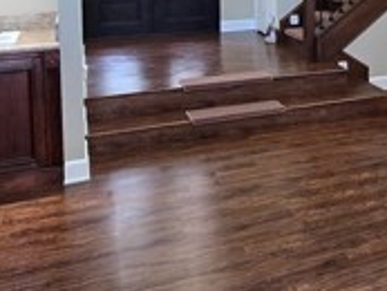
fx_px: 537
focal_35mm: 48
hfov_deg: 37.0
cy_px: -27
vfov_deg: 27.7
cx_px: 351
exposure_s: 1/60
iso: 400
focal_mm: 2.2
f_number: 2.2
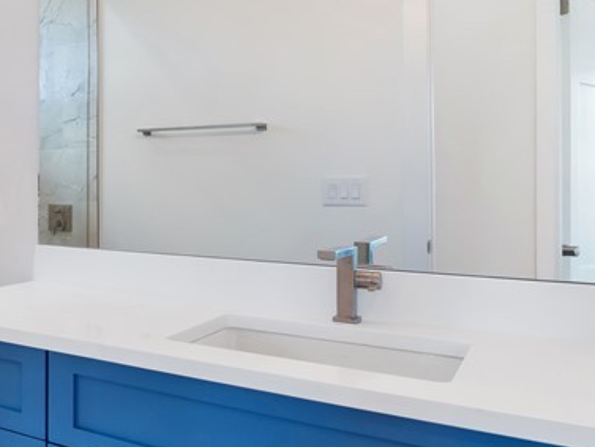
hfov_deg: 42.7
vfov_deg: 37.6
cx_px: 9
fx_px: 653
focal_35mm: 38
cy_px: 178
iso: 200
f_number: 7.1
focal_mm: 7
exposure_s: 1/10
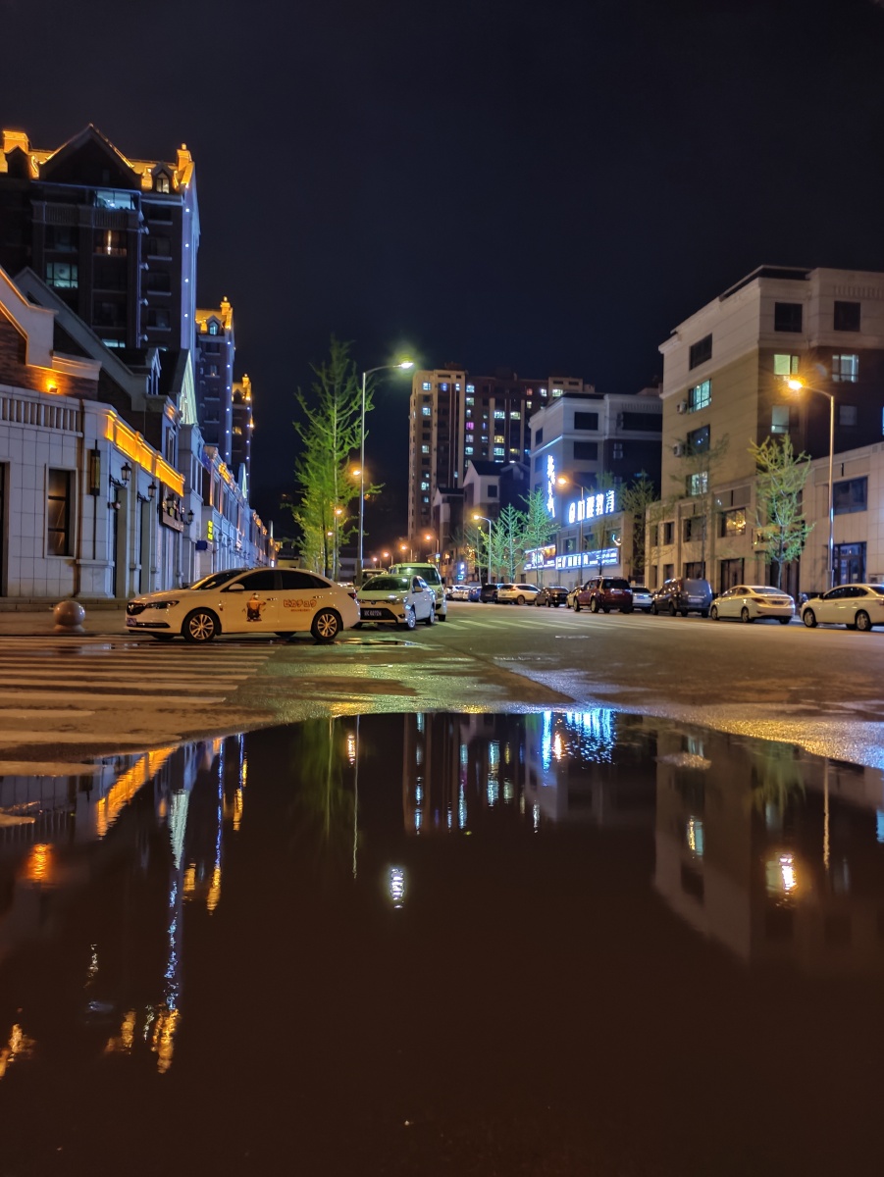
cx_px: 442
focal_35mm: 25
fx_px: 851
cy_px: 588
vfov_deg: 69.4
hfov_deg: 54.9
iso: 971
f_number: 1.89
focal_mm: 5.43
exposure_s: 1/10
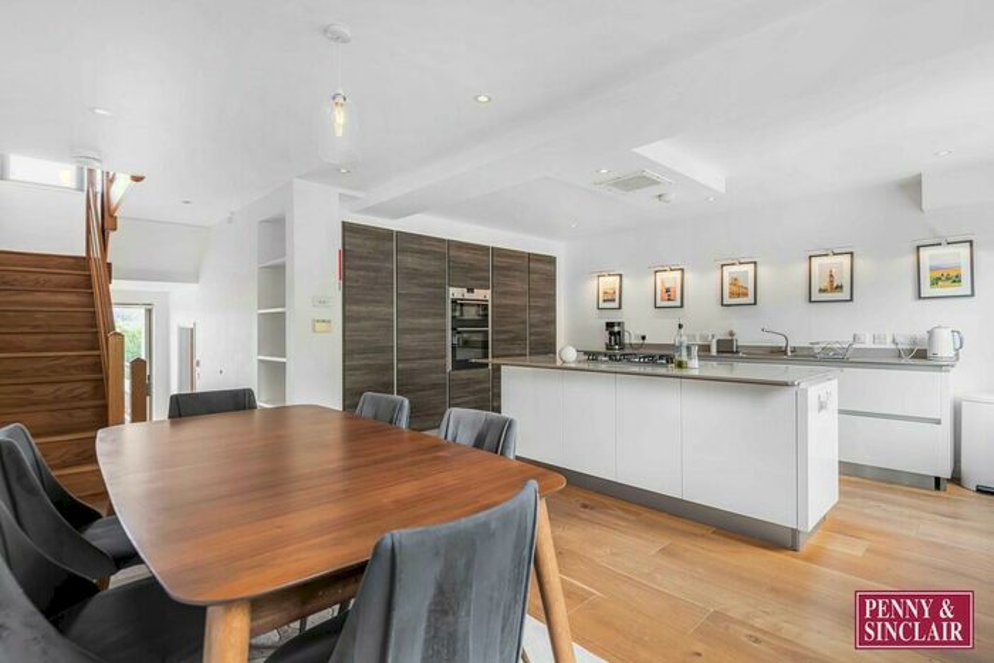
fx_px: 469
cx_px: 497
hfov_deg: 93.3
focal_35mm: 17
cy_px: 332
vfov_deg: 70.5
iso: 500
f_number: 8
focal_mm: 17
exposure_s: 1/20
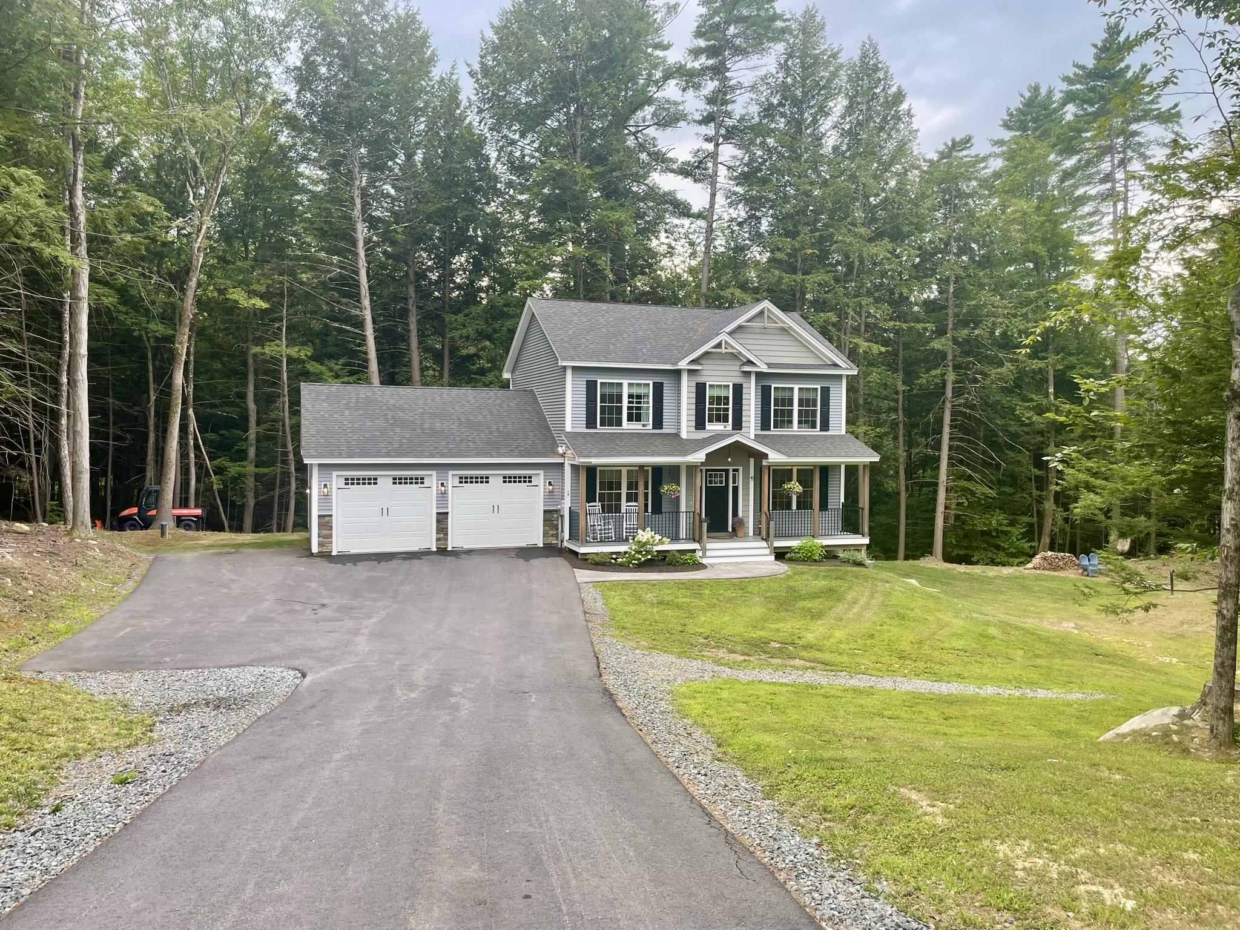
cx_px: 620
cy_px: 465
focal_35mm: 26
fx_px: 931
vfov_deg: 53.1
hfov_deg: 67.3
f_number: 1.6
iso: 32
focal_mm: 4.2
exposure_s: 1/291
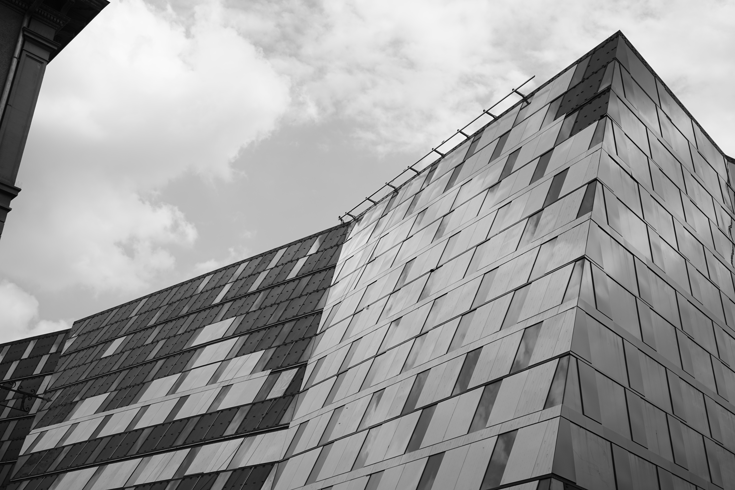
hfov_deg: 45.4
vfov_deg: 31.2
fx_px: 878
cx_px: 368
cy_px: 245
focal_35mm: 43
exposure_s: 1/250
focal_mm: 43
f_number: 9
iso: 100
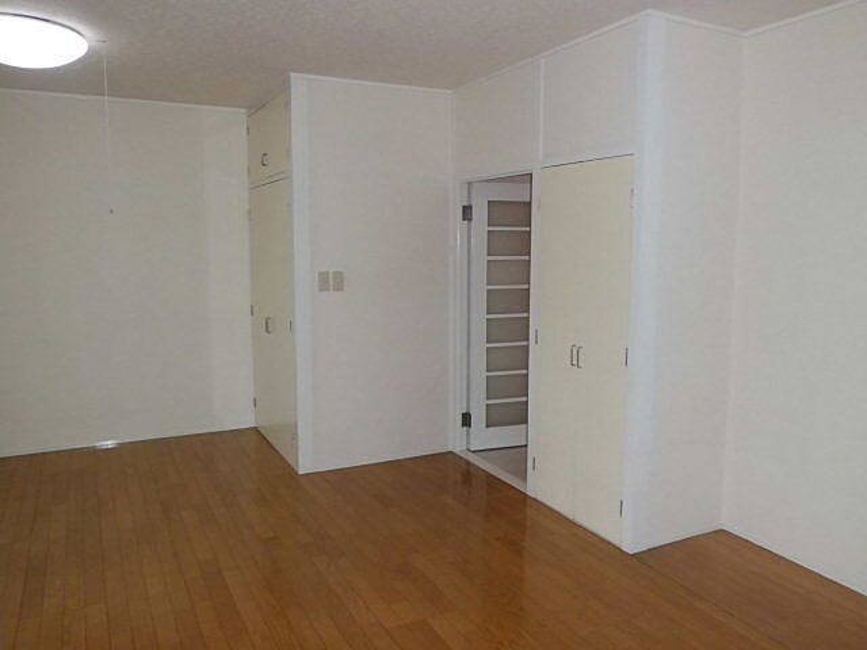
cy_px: 325
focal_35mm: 26
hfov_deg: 67.3
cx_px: 434
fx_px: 651
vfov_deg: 53.1
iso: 200
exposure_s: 1/125
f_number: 2.8
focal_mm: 4.7
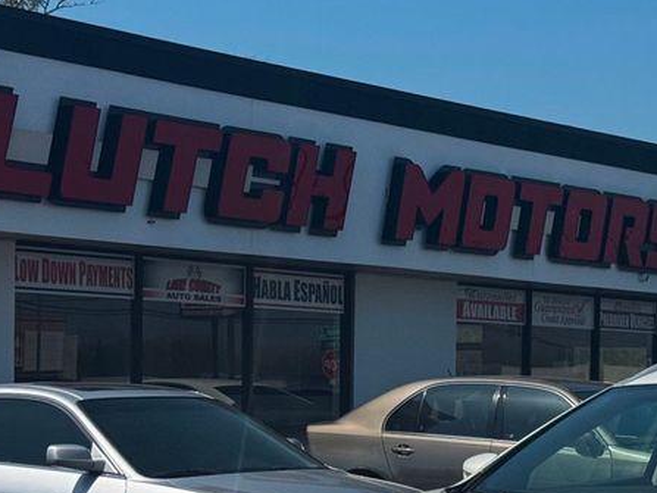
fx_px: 2087
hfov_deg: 17.7
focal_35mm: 110
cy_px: 467
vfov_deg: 13.3
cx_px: 545
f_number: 1.78
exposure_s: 1/7092
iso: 64
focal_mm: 6.76
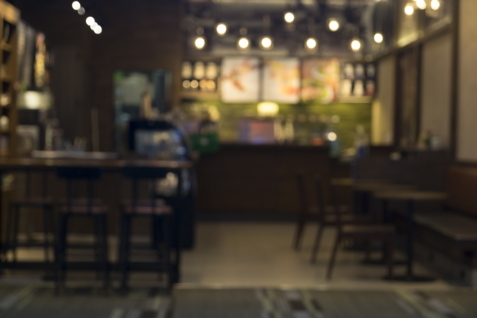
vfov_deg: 19.7
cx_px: 238
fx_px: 914
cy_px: 159
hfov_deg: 29.2
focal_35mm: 69
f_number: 4
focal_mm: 46.3
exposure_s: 1/15
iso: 320
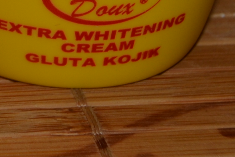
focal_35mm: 236
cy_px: -137
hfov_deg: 8.4
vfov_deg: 5.7
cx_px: -174
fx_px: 1541
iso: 100
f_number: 8
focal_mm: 32
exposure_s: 1/60
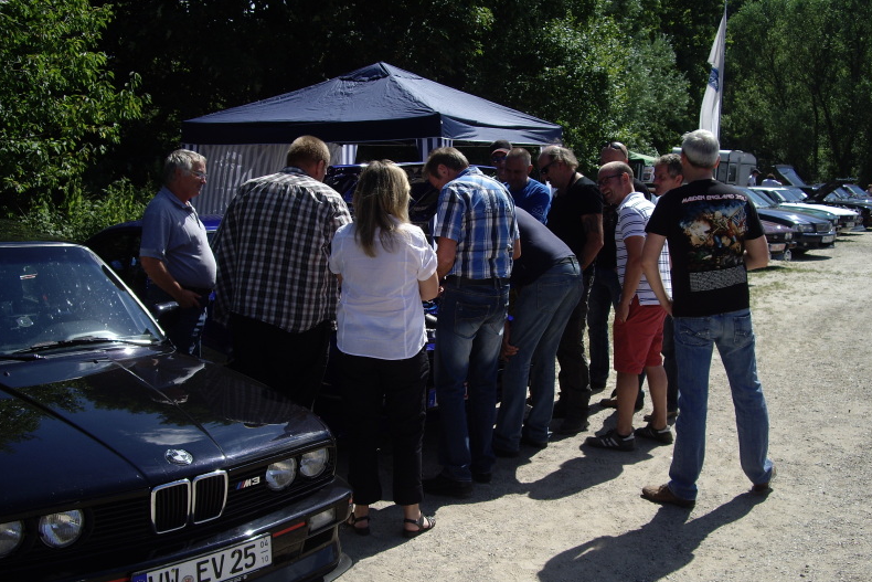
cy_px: 328
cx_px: 436
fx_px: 969
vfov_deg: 33.4
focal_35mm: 40
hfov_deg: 48.5
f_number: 5.6
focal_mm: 7.9
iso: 50
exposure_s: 1/250
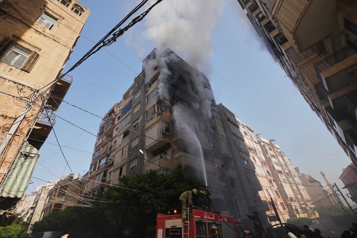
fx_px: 159
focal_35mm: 16
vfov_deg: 73.7
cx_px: 178
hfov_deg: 96.7
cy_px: 119
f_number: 3.2
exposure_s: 1/3200
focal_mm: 16
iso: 500
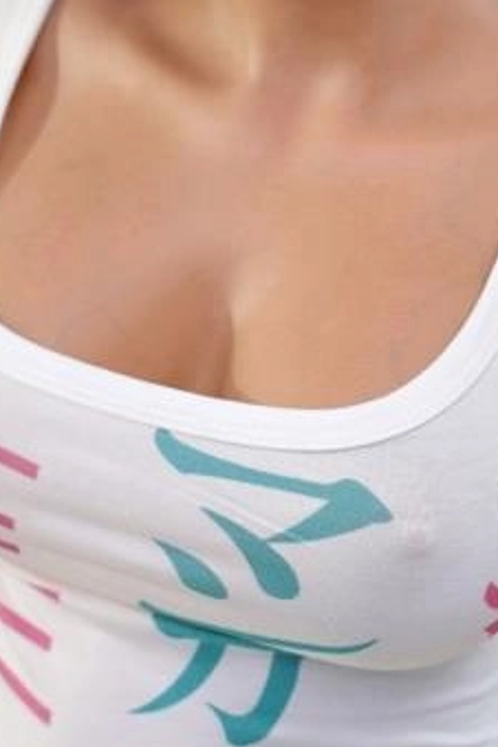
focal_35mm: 101
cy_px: 75
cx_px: 205
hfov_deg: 13.5
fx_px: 2096
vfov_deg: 19.8
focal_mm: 38
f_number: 4
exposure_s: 1/100
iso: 100
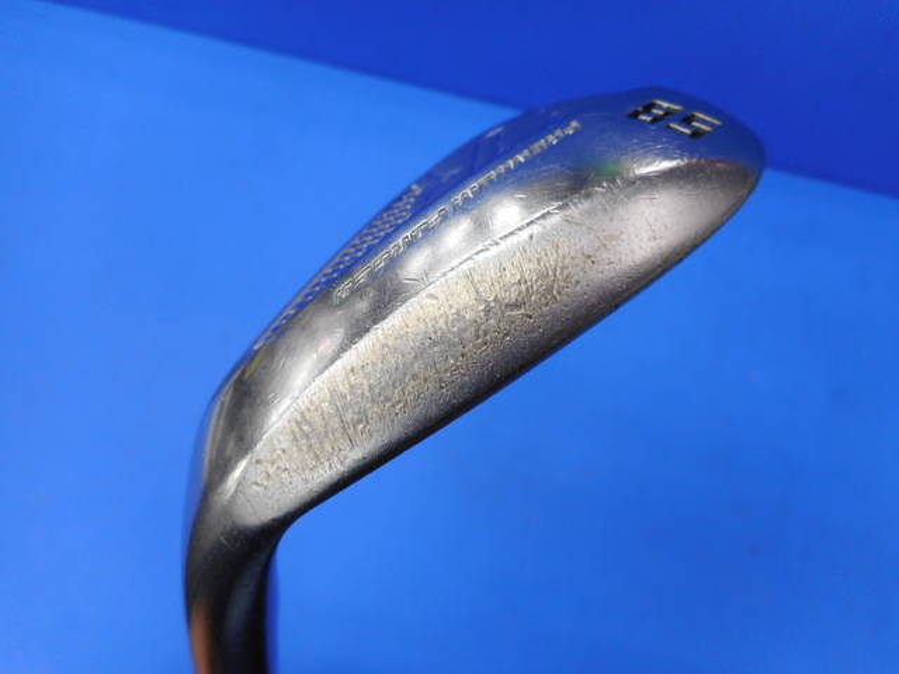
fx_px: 649
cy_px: 337
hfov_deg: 69.4
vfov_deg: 54.9
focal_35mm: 25
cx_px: 450
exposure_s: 1/40
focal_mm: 4.5
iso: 80
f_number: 3.7
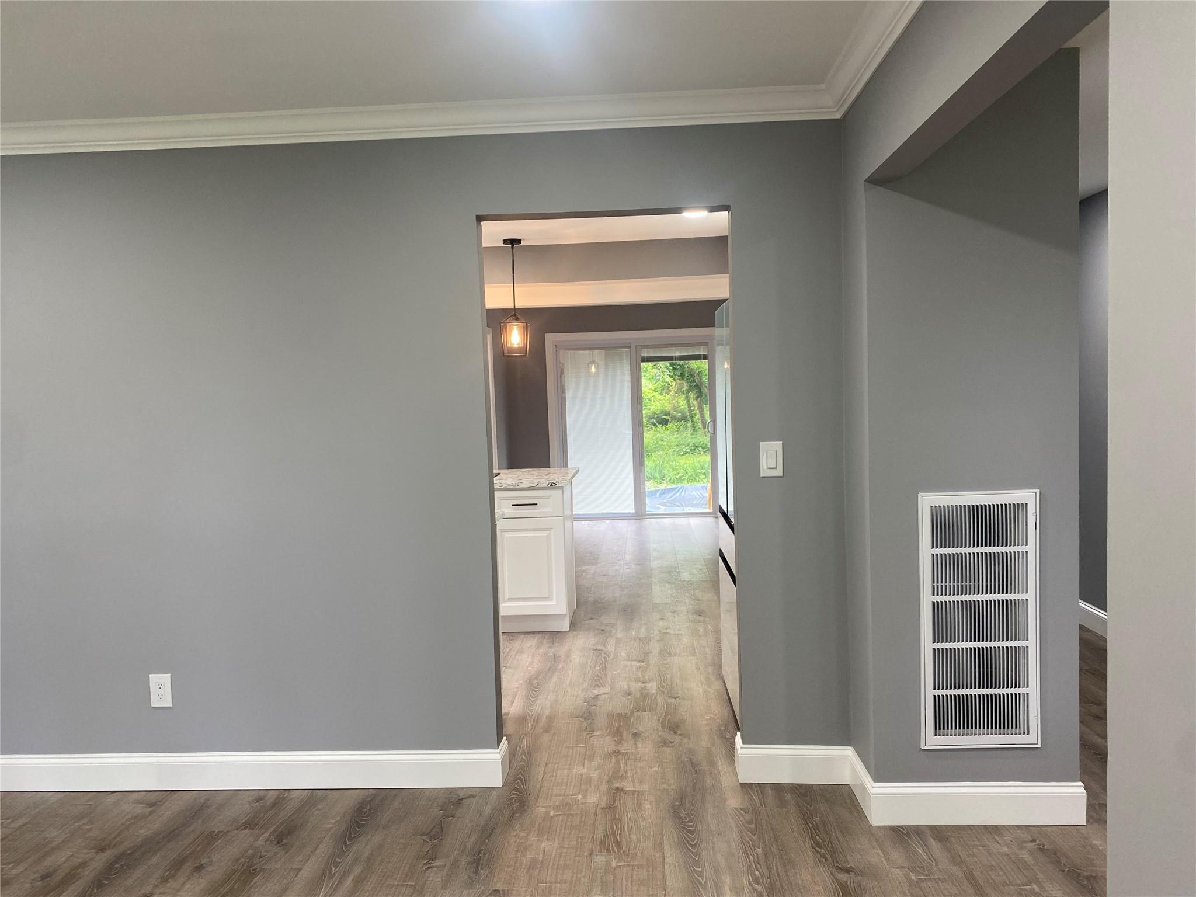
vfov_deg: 53.1
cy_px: 448
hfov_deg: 67.3
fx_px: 898
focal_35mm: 26
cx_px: 598
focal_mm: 4.25
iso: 125
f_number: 1.8
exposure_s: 1/120
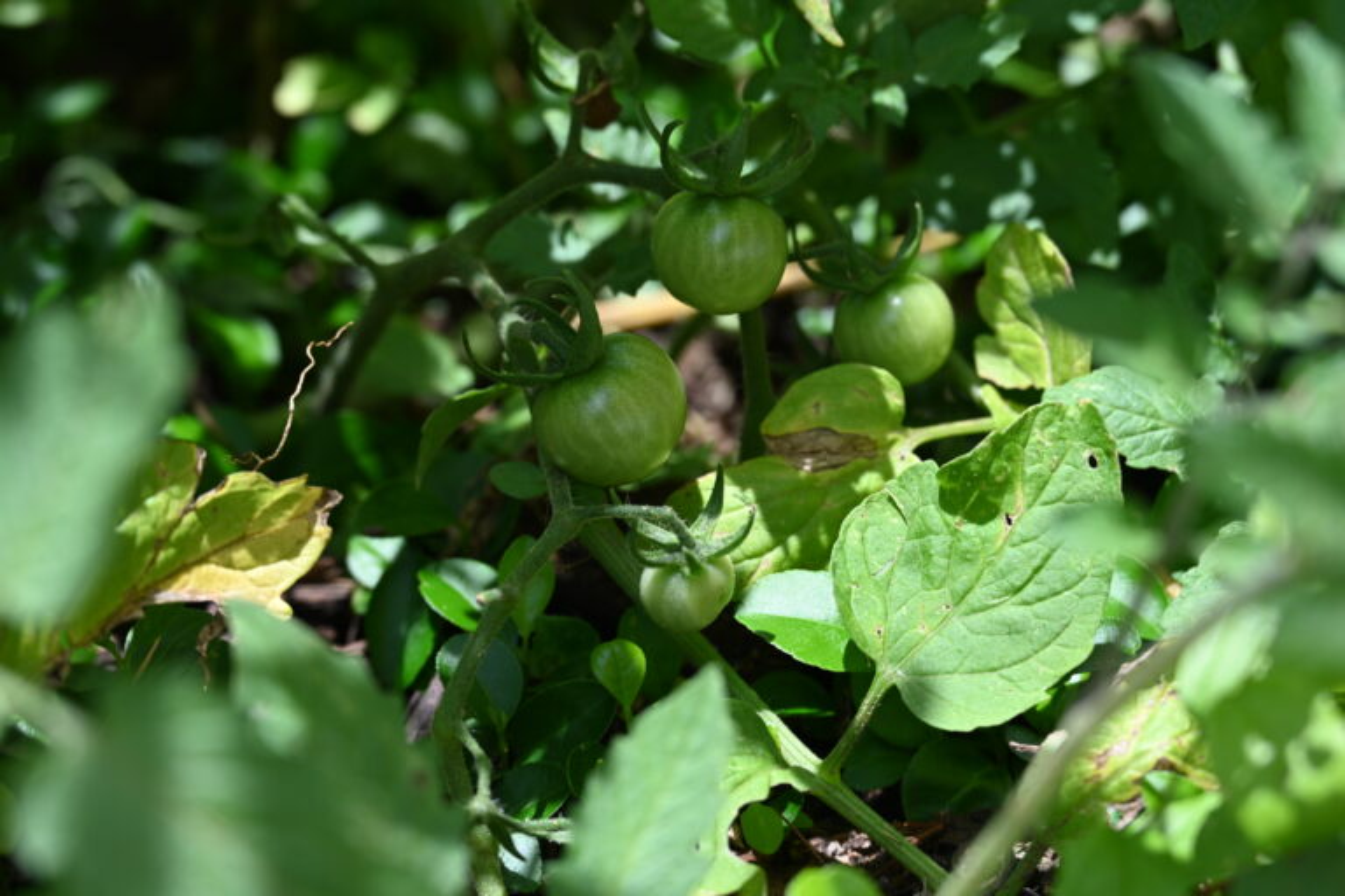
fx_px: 2989
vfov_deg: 17.1
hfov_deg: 25.4
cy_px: 448
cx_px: 672
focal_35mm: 80
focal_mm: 80
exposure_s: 1/250
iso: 100
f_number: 6.3
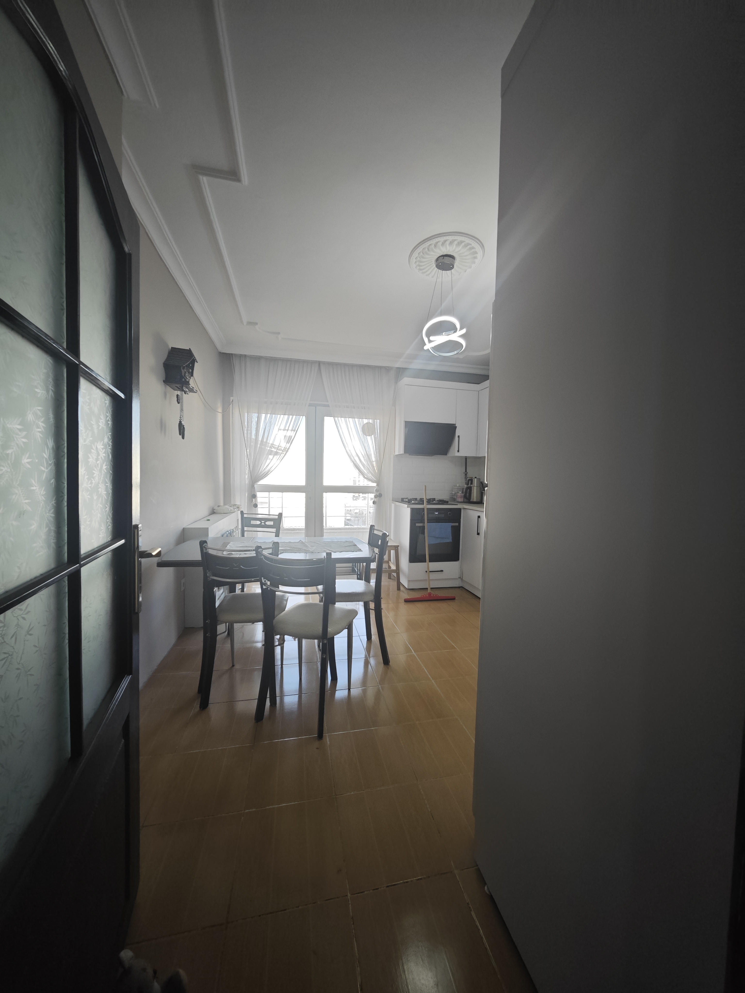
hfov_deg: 94.5
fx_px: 344
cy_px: 496
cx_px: 372
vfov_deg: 110.5
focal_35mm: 12
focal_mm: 2.03
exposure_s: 1/112
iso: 200
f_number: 1.8
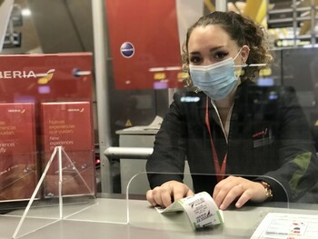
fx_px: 524
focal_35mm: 57
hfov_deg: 33.8
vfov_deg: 25.7
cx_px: 159
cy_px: 120
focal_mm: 6.6
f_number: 2.8
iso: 320
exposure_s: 1/50
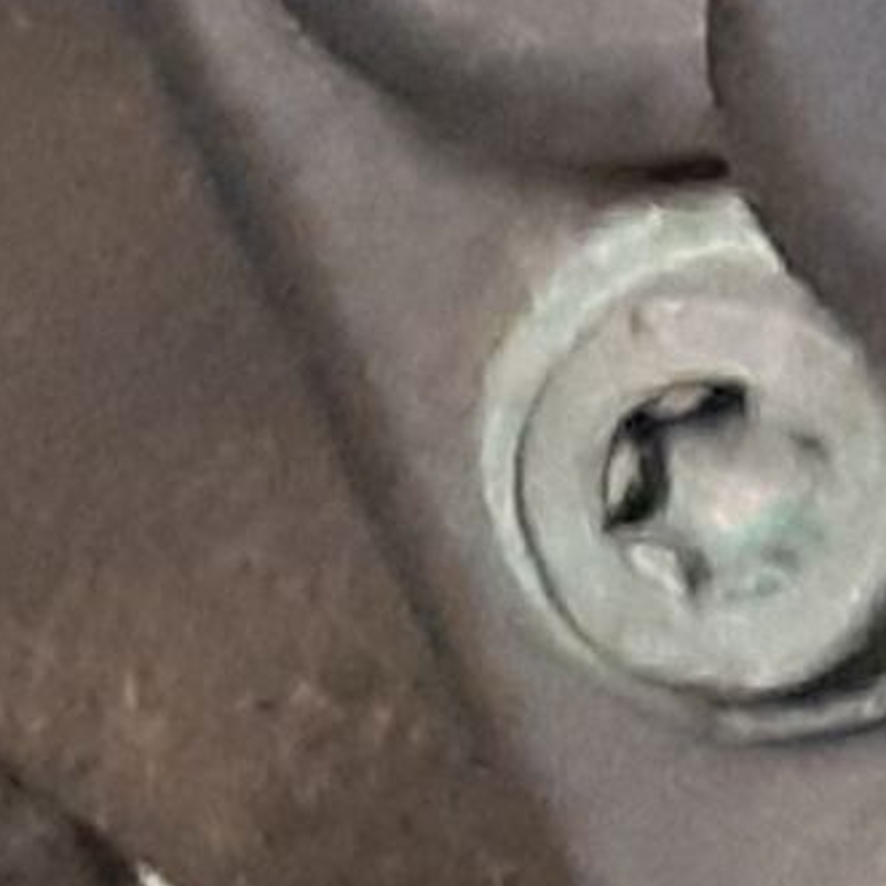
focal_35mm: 142
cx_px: 2430
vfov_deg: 12.0
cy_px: -203
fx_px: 4112
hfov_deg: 10.0
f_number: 1.7
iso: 250
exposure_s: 1/25
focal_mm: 3.93
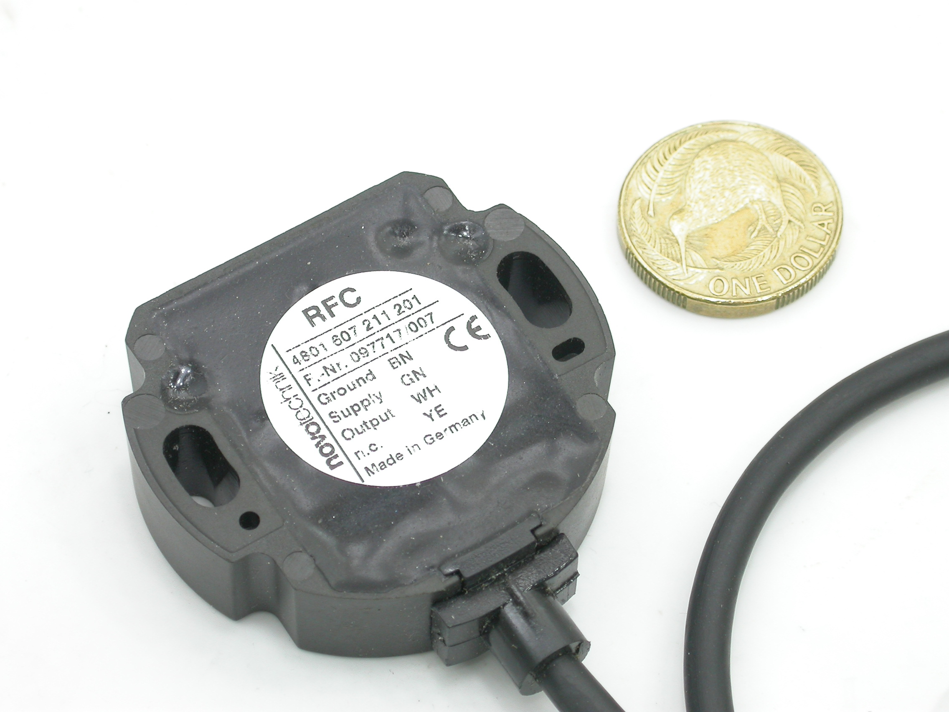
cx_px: 474
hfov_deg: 12.8
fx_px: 4222
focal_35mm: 154
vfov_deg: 9.6
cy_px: 356
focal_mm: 32
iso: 100
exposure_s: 1/40
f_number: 5.1
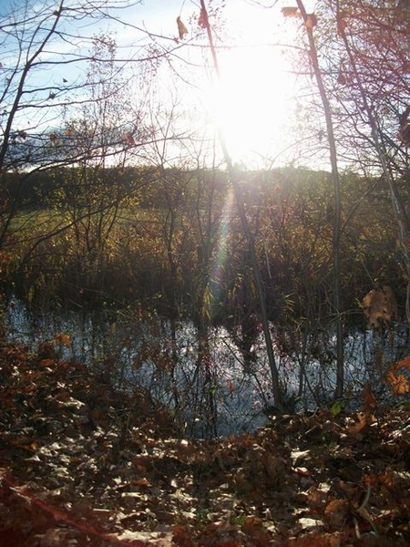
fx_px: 505
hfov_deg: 44.2
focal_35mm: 32
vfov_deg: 56.8
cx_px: 205
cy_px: 274
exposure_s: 1/1000
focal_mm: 5.7
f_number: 2.9
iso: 80
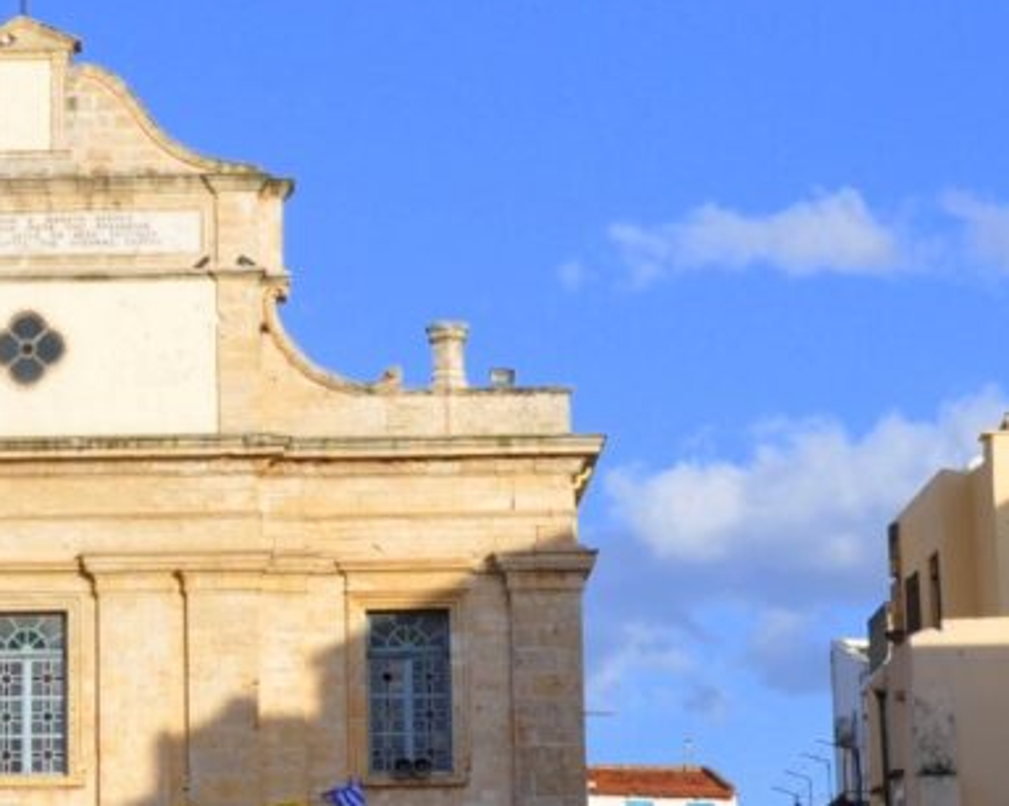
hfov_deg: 15.4
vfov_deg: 12.5
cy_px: 471
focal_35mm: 123
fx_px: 3672
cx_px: 11
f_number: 8
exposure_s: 1/320
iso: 200
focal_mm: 28
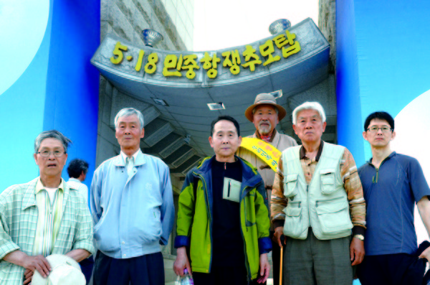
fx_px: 536
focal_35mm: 45
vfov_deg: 29.7
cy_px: 142
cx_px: 215
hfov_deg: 43.7
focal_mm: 30
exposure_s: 1/100
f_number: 13
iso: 800
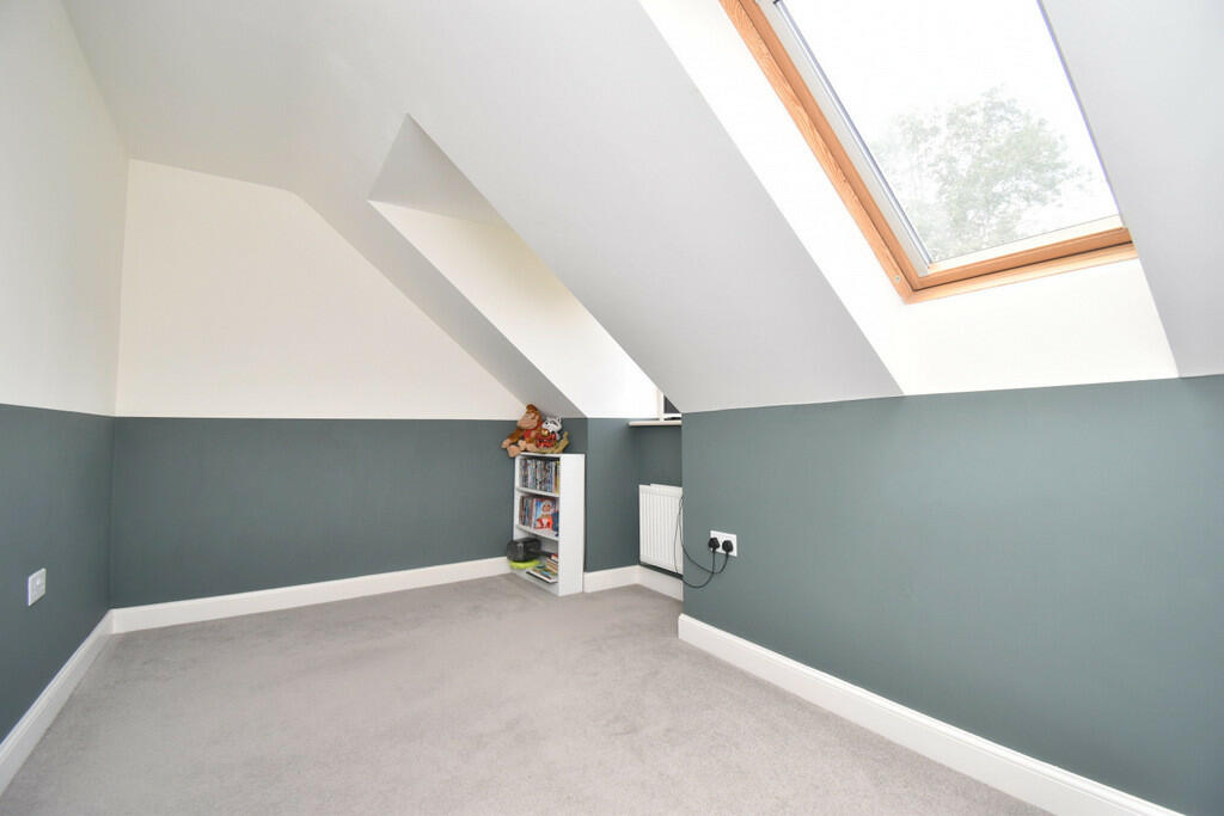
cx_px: 612
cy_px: 408
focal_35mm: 15
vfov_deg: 77.3
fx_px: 510
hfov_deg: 100.4
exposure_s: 1/125
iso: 400
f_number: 5.6
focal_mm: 10
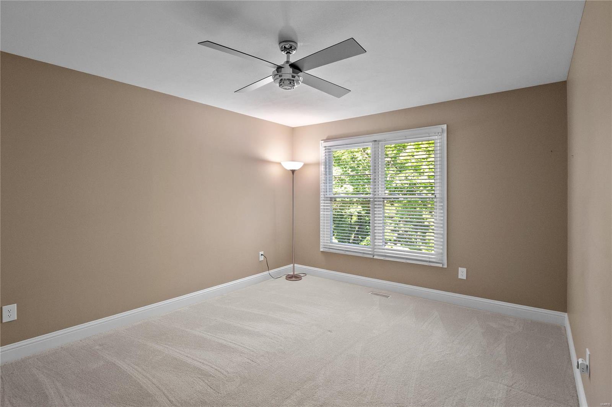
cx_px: 306
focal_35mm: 18
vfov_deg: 67.4
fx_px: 306
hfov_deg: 90.0
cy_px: 204
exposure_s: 1/15
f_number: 6.3
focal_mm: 9
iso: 400
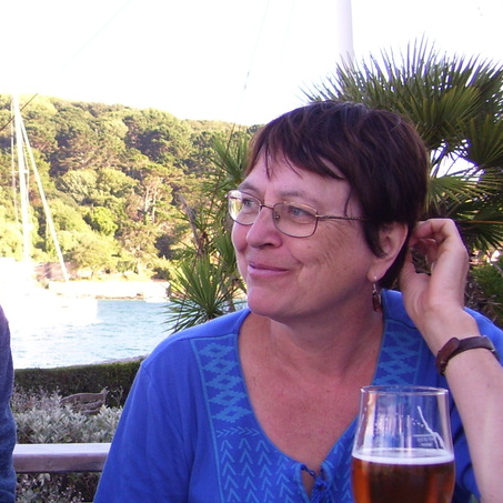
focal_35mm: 74
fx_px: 1217
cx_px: 24
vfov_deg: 23.4
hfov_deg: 22.6
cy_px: 254
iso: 80
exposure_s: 1/180
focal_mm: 6
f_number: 2.7
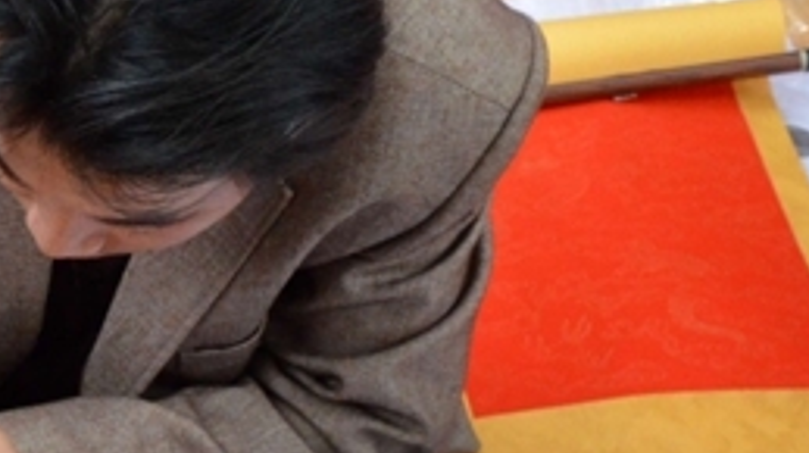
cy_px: 697
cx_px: -281
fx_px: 2807
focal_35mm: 131
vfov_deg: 9.0
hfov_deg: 15.5
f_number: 10
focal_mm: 24
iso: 1600
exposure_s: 1/125
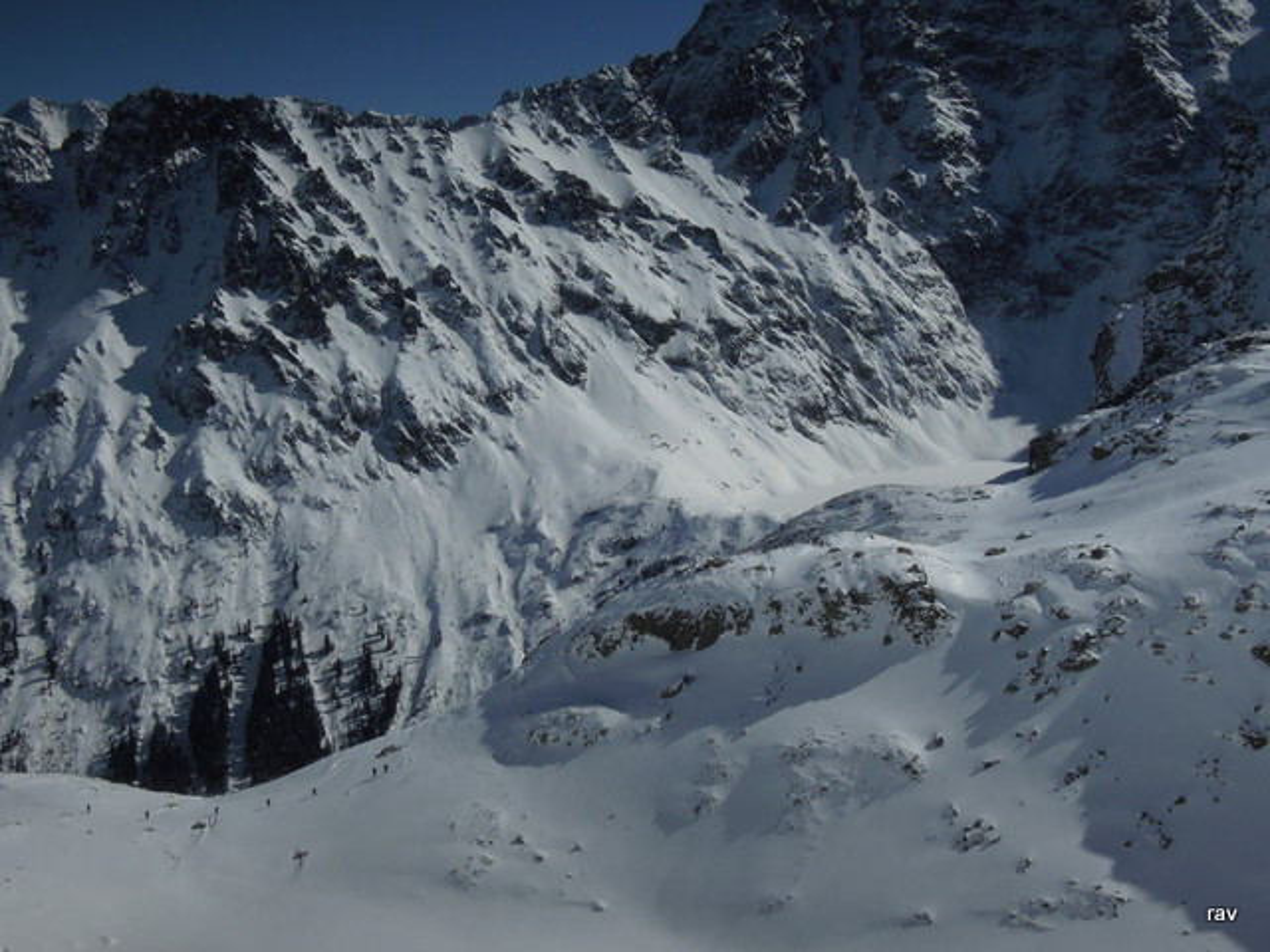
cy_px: 476
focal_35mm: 55
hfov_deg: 34.9
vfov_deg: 26.6
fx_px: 2018
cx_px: 635
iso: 160
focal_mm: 9.9
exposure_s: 1/1600
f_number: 8
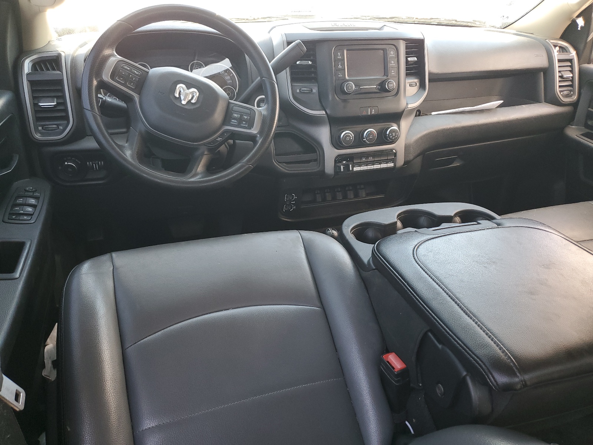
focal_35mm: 26
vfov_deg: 53.1
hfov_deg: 67.3
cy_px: 222
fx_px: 445
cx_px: 296
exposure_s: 1/120
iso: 85
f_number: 1.5
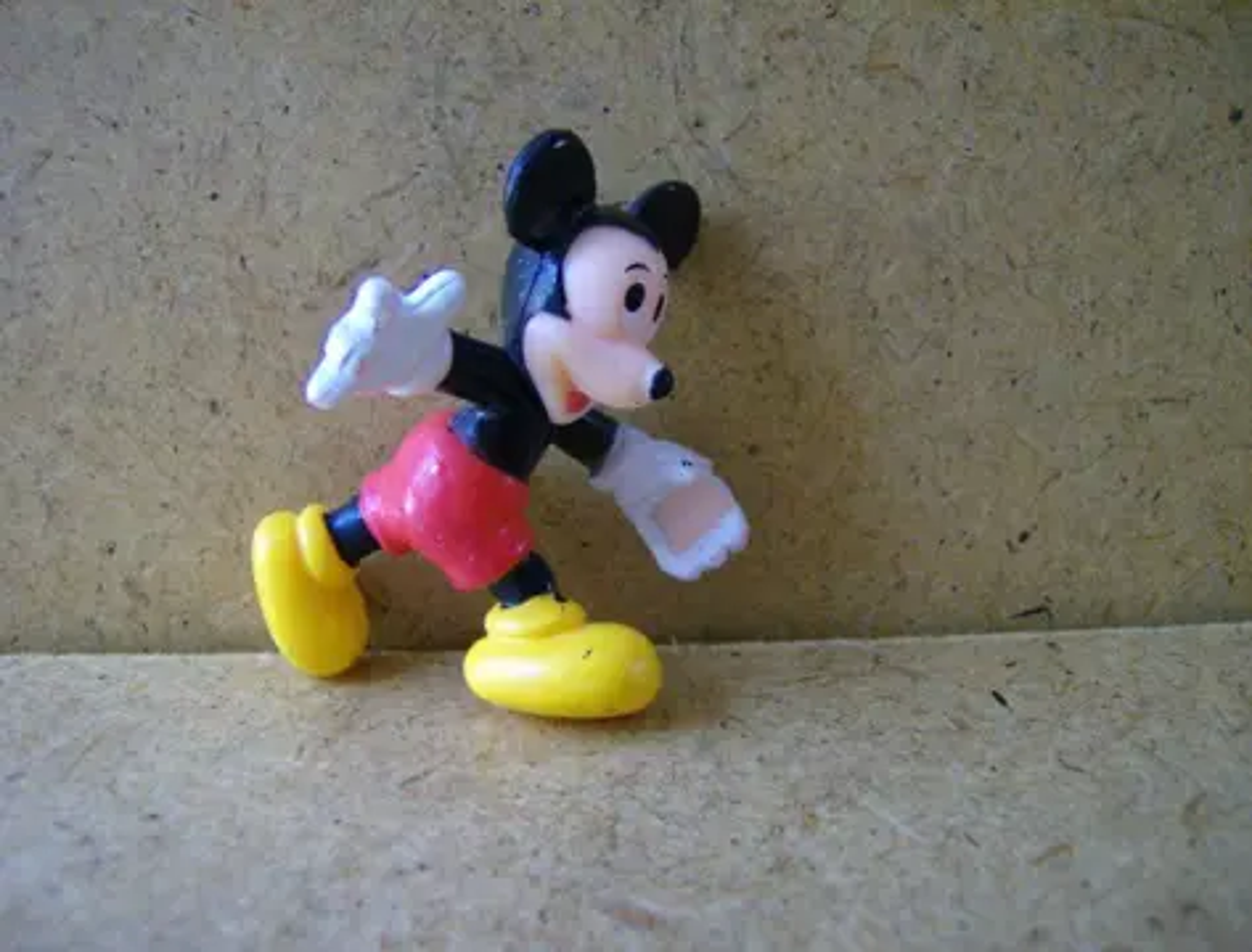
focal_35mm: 36
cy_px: 476
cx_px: 626
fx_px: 1309
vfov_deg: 40.0
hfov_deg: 51.1
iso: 198
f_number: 2.8
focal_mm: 6
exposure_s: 1/64
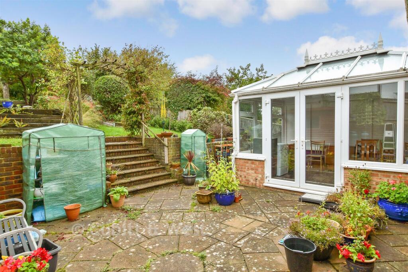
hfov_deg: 81.2
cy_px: 136
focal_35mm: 21
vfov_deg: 59.5
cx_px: 204
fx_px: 238
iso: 200
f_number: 8
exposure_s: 1/60
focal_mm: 14
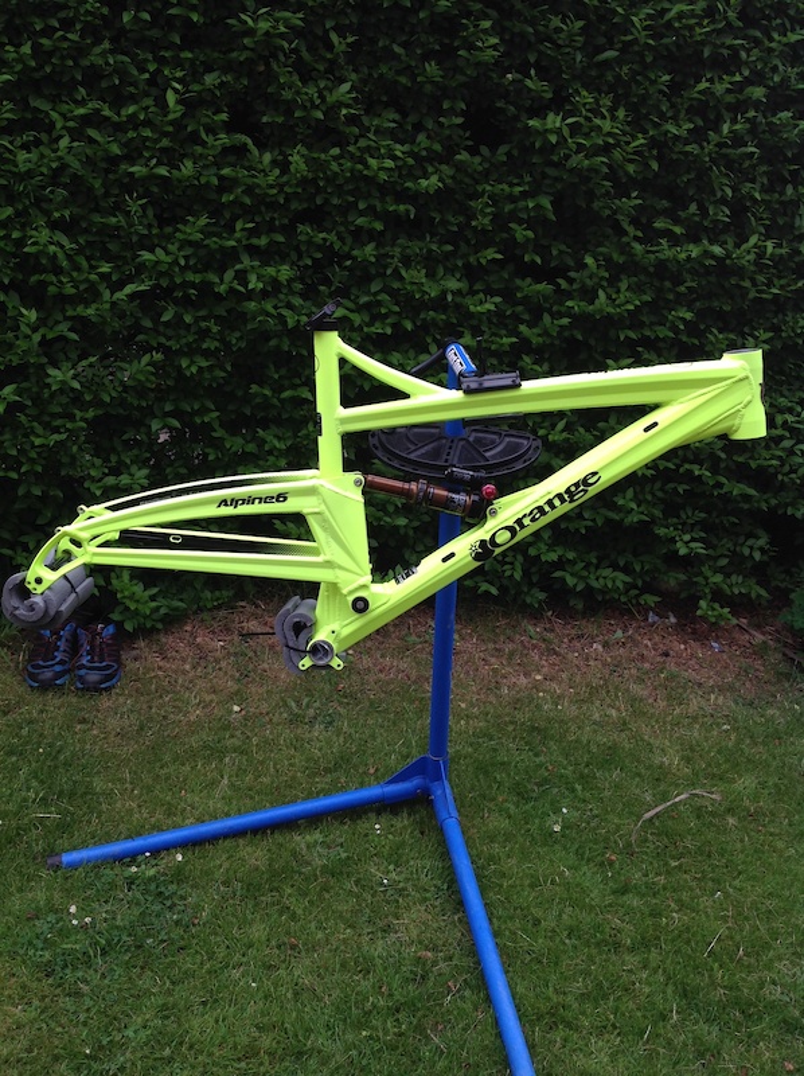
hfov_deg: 40.6
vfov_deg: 52.7
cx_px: 402
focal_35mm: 35
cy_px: 538
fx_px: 1086
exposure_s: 1/120
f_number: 2.4
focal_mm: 4.28
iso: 50
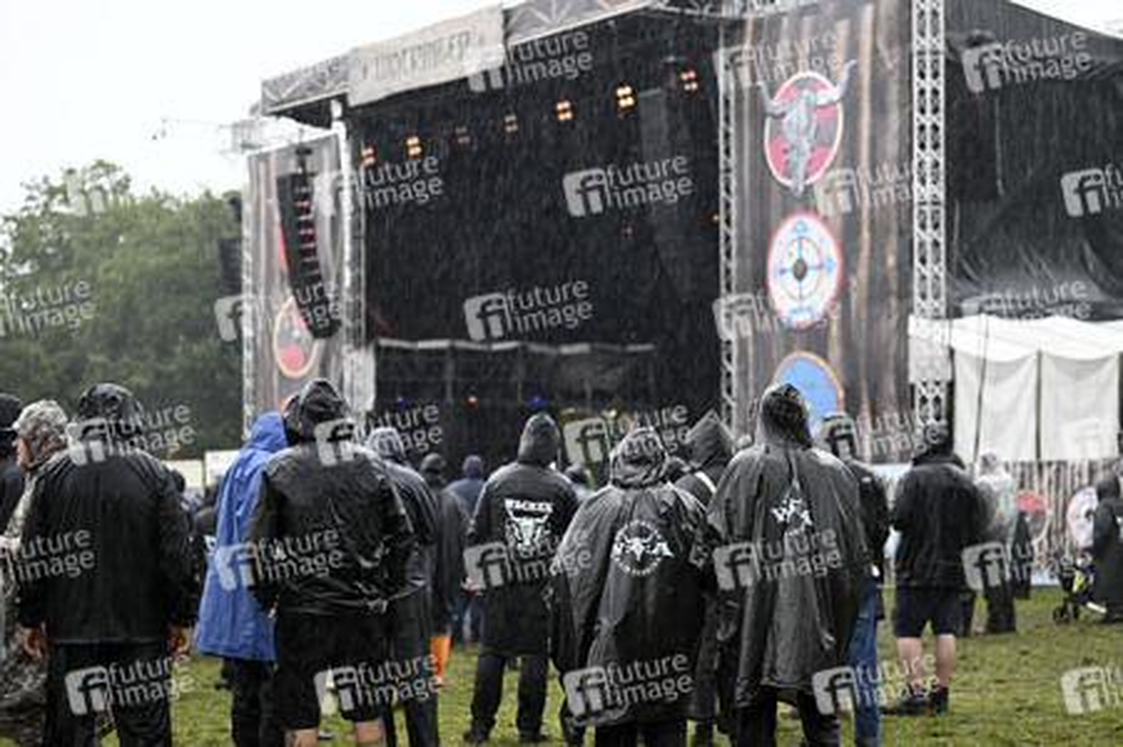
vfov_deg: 19.4
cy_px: 374
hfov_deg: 28.9
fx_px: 2182
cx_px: 562
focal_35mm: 70
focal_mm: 70
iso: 64
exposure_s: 1/125
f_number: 2.8
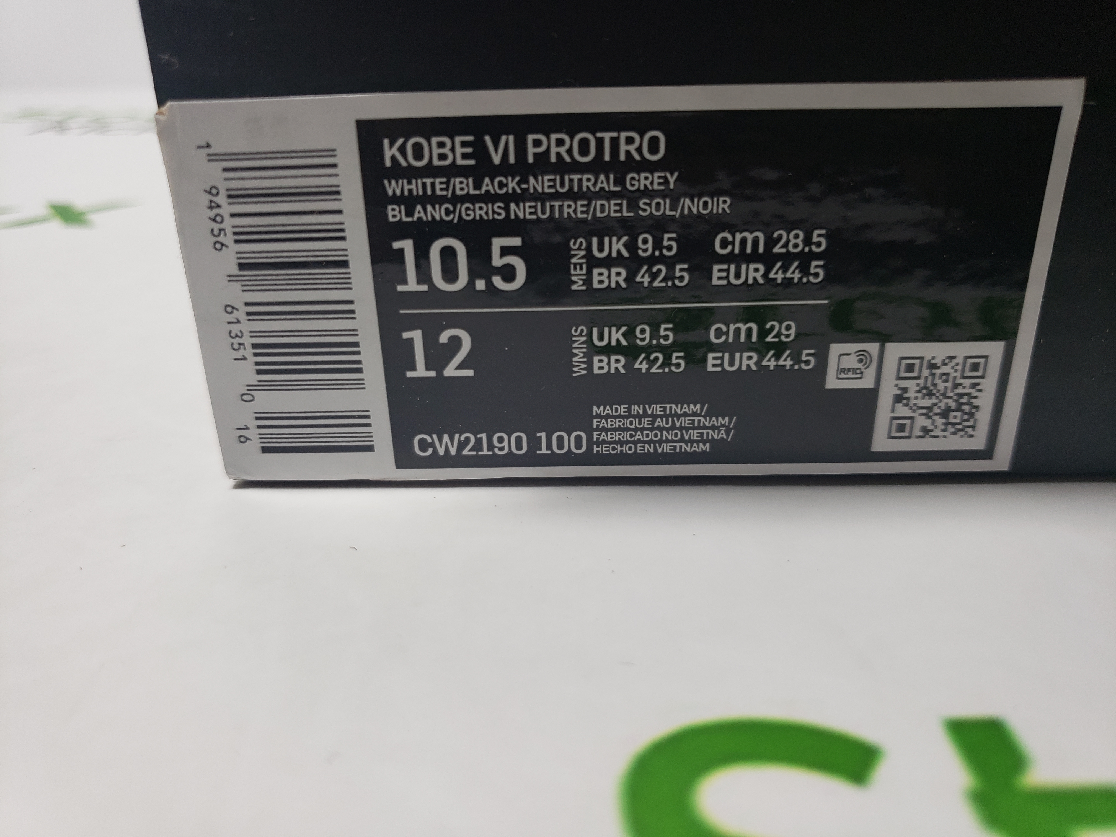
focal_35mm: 26
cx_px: 558
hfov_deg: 67.3
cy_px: 418
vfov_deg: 53.1
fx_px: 838
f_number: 1.5
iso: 50
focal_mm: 4.3
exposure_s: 1/405
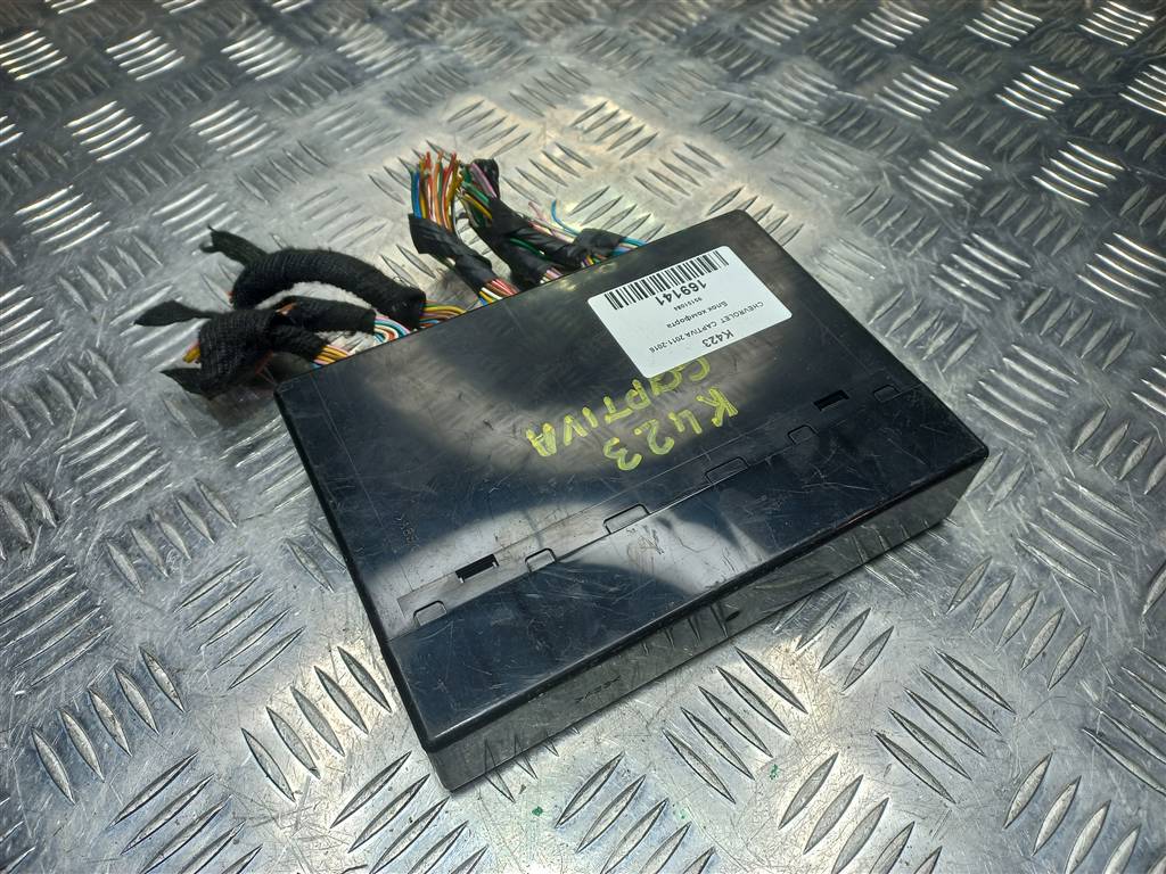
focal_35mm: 25
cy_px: 437
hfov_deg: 69.4
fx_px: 842
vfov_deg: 54.9
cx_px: 583
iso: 40
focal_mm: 4.6
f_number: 1.8
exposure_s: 1/100
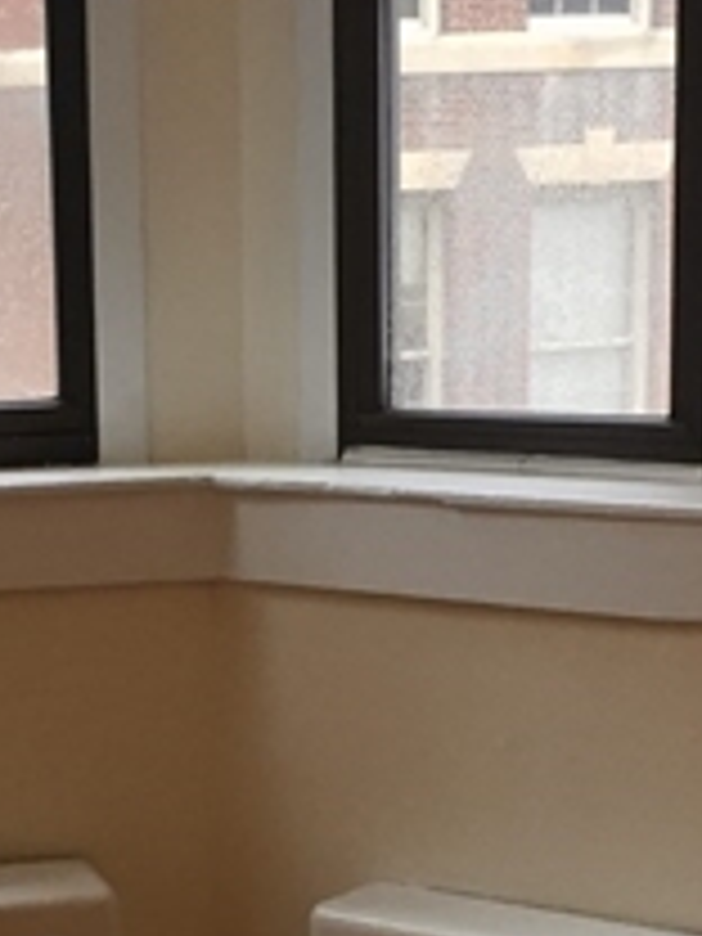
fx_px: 2893
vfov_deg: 18.0
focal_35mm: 107
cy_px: 868
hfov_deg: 13.7
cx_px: 72
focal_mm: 4.15
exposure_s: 1/40
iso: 32
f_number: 2.2
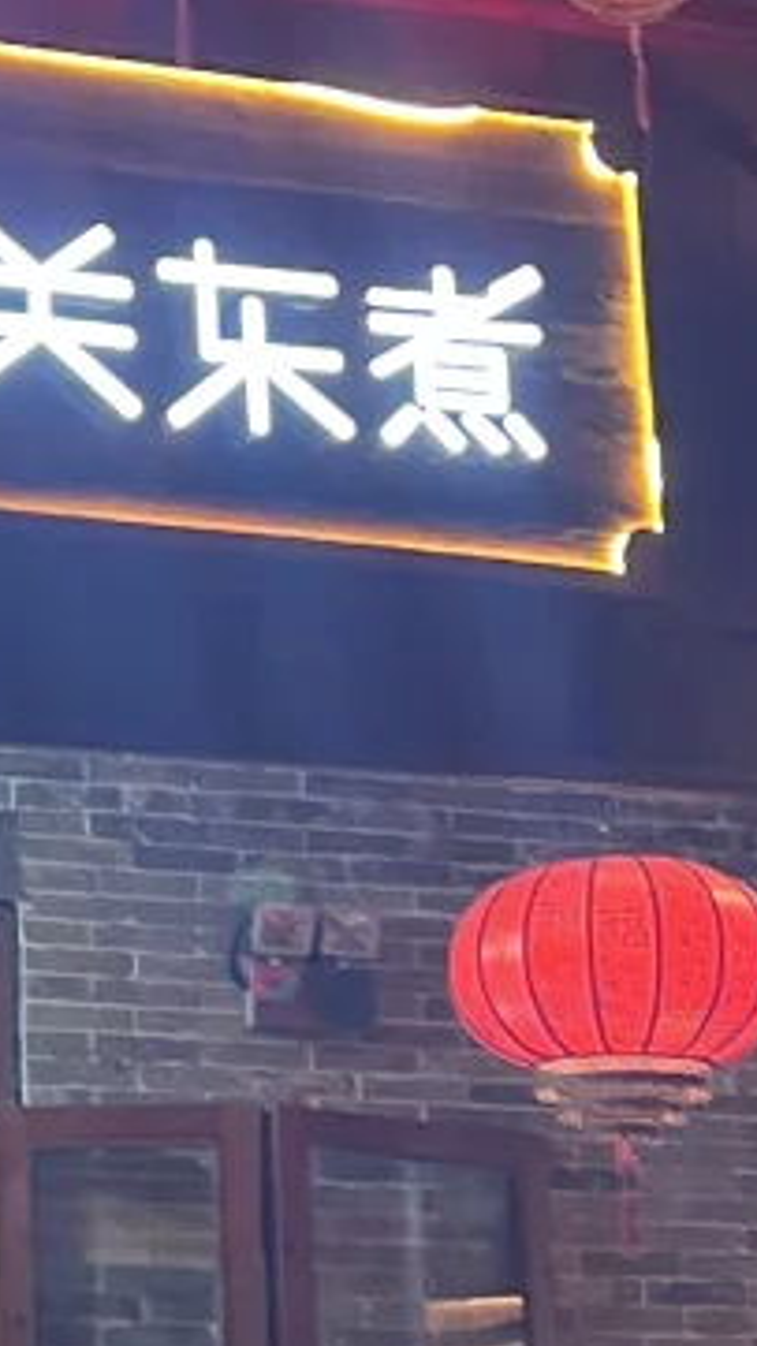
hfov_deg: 10.6
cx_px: -108
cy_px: 861
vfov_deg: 18.9
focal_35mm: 113
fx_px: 4033
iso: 64
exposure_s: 1/50
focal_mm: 5.7
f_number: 1.5
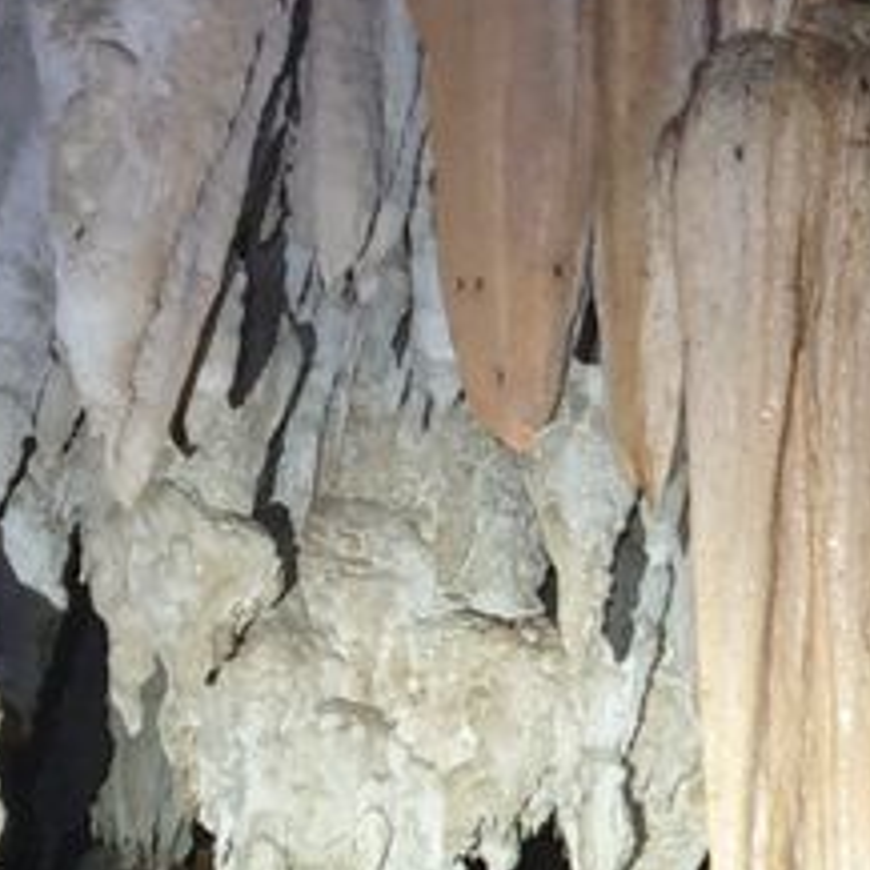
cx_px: 1187
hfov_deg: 15.5
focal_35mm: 106
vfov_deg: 15.8
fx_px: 3014
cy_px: 1062
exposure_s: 1/10
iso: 400
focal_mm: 4.3
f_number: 1.5
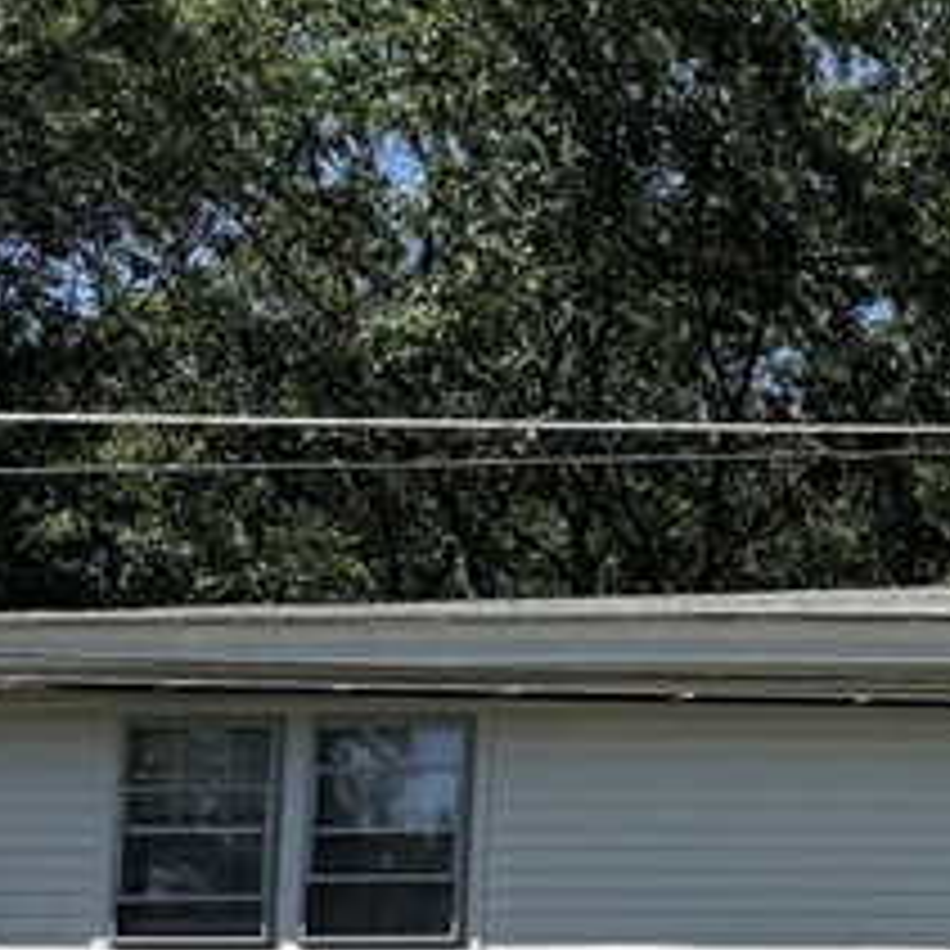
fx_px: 3198
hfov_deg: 14.3
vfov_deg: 15.7
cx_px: 1846
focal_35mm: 103
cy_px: 1391
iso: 80
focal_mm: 6.76
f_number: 1.78
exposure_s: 1/4405
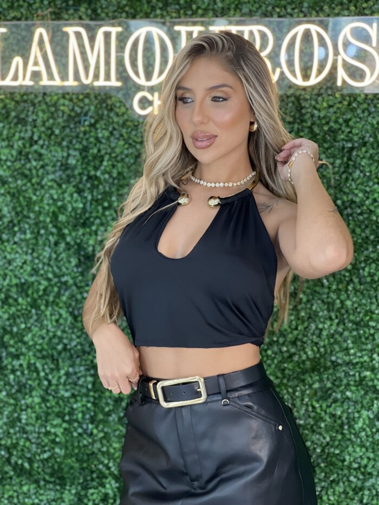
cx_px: 190
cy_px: 252
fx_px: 1124
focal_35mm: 77
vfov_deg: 25.3
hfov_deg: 19.1
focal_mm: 9
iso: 125
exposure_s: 1/120
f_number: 2.8
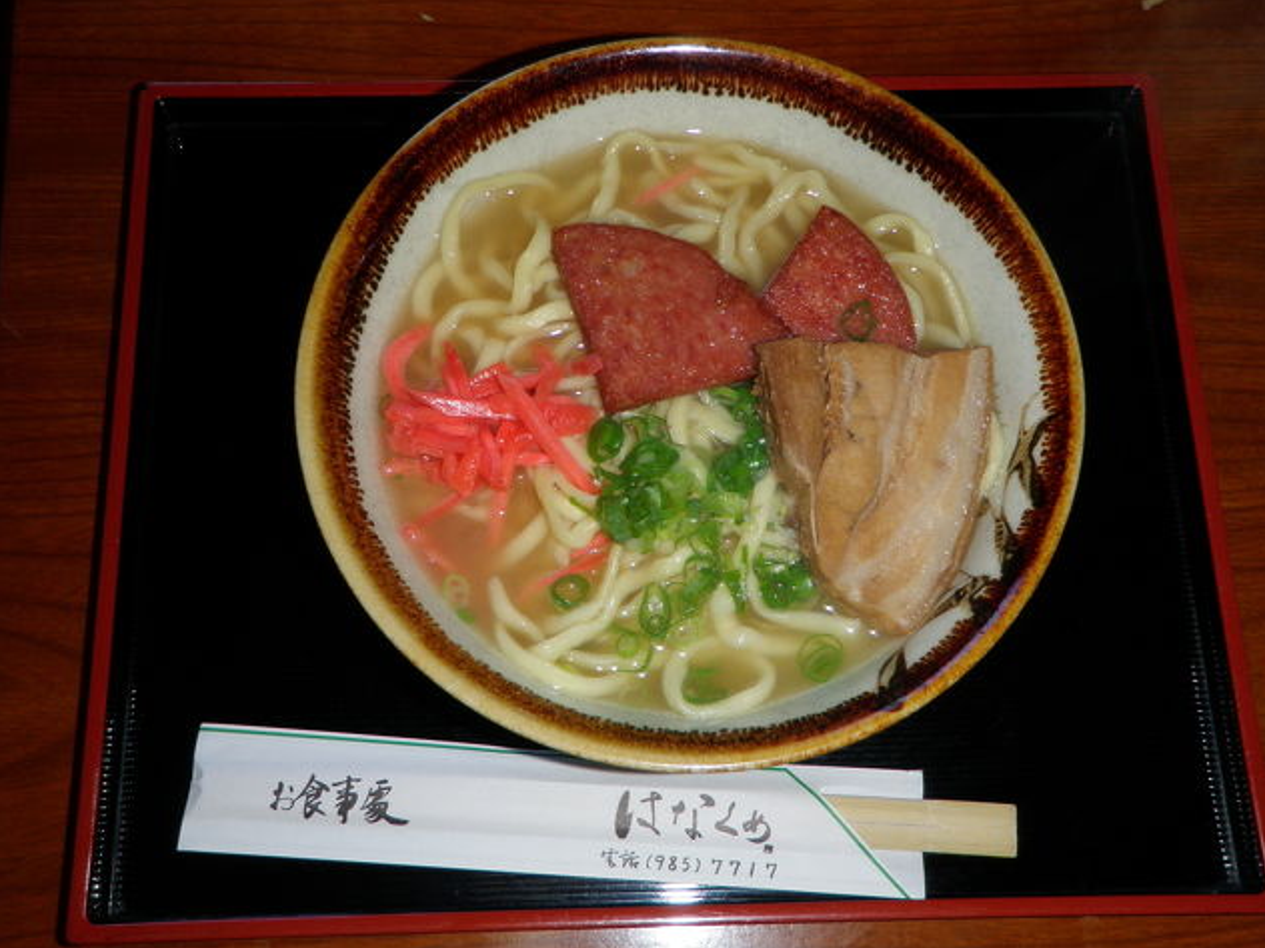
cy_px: 481
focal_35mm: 37
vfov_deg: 38.7
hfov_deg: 50.1
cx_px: 645
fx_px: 1352
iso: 100
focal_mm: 6.53
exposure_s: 1/40
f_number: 6.3
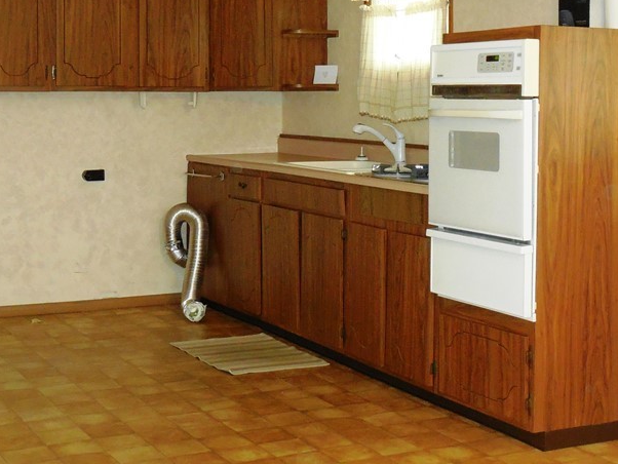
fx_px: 1214
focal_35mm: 68
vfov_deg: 21.5
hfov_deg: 28.5
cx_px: 341
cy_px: 136
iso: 800
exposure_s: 1/30
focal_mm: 7.1
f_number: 3.6
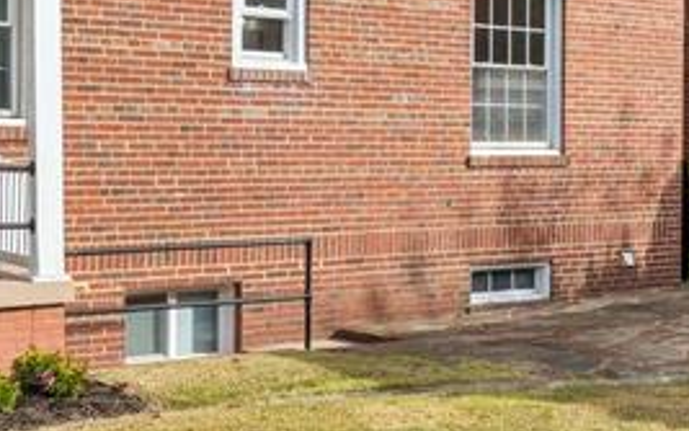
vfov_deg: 16.9
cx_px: 635
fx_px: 1446
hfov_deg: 25.8
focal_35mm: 77
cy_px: 165
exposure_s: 1/500
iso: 250
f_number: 9
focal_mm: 14
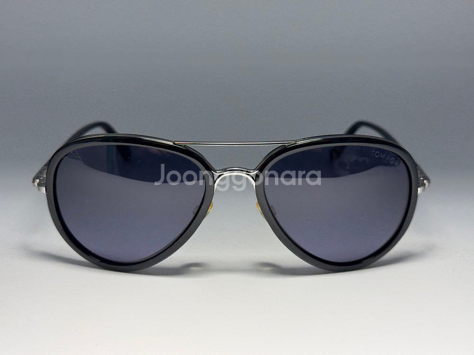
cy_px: 178
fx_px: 657
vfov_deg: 30.3
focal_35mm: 48
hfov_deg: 39.7
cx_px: 237
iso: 100
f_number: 1.78
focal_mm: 6.76
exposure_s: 1/120
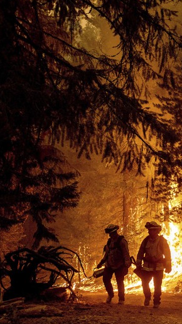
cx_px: 277
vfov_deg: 32.8
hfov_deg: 17.0
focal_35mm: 64
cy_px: 139
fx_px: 549
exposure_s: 1/350
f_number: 4
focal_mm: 35
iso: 2200
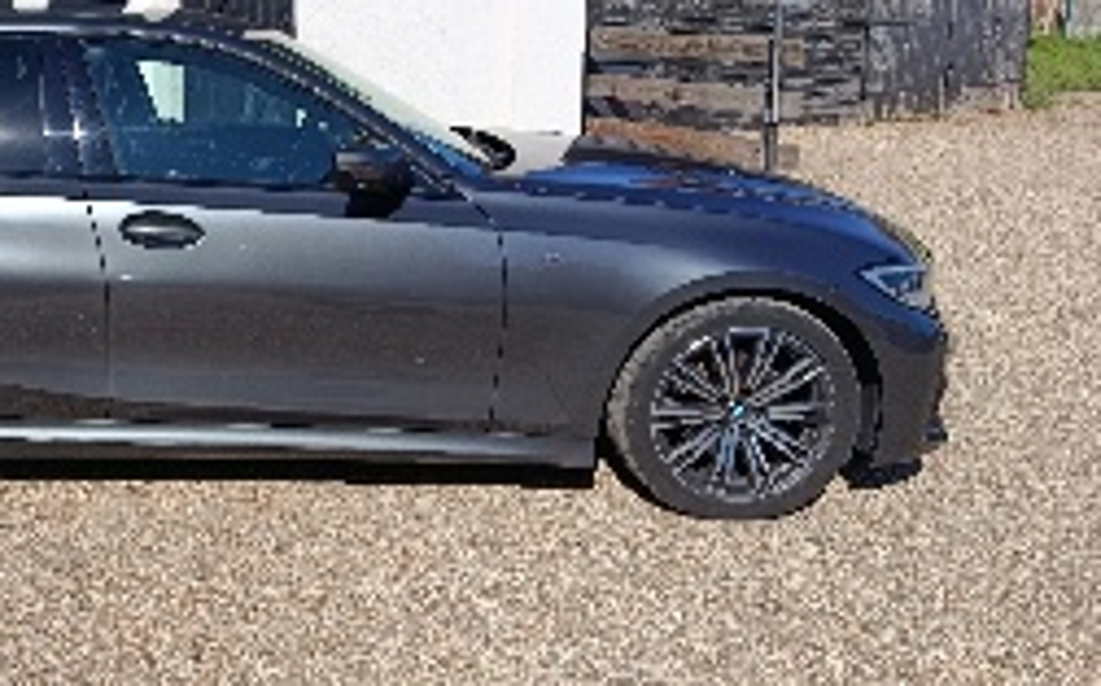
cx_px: 201
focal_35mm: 42
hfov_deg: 44.6
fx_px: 1259
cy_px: 258
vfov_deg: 30.4
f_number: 1.7
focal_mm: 5.24
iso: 50
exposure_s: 1/737
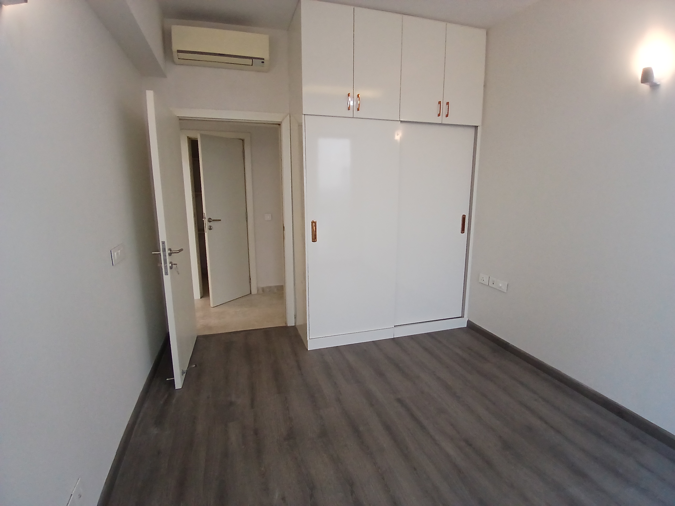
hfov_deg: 91.0
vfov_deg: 74.7
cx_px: 338
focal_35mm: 17
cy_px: 253
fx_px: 331
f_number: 2.2
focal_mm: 1.4
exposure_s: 1/50
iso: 100
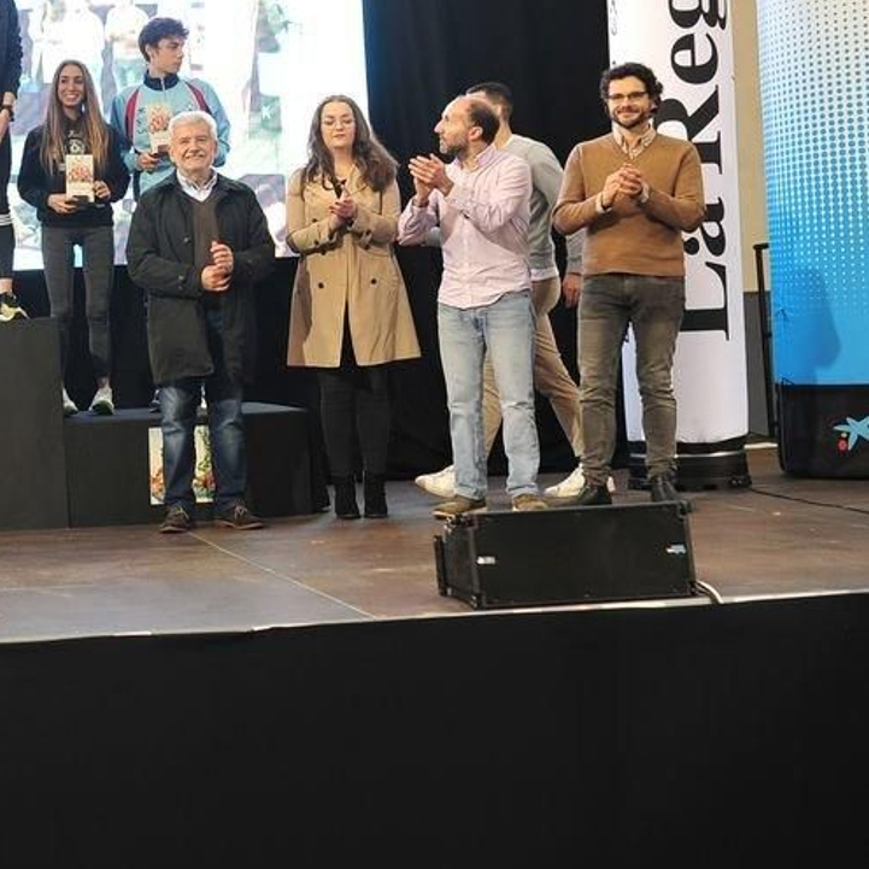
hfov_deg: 24.3
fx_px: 1875
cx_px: -93
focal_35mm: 66
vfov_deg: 25.9
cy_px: 285
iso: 500
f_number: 2.8
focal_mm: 35
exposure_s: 1/160
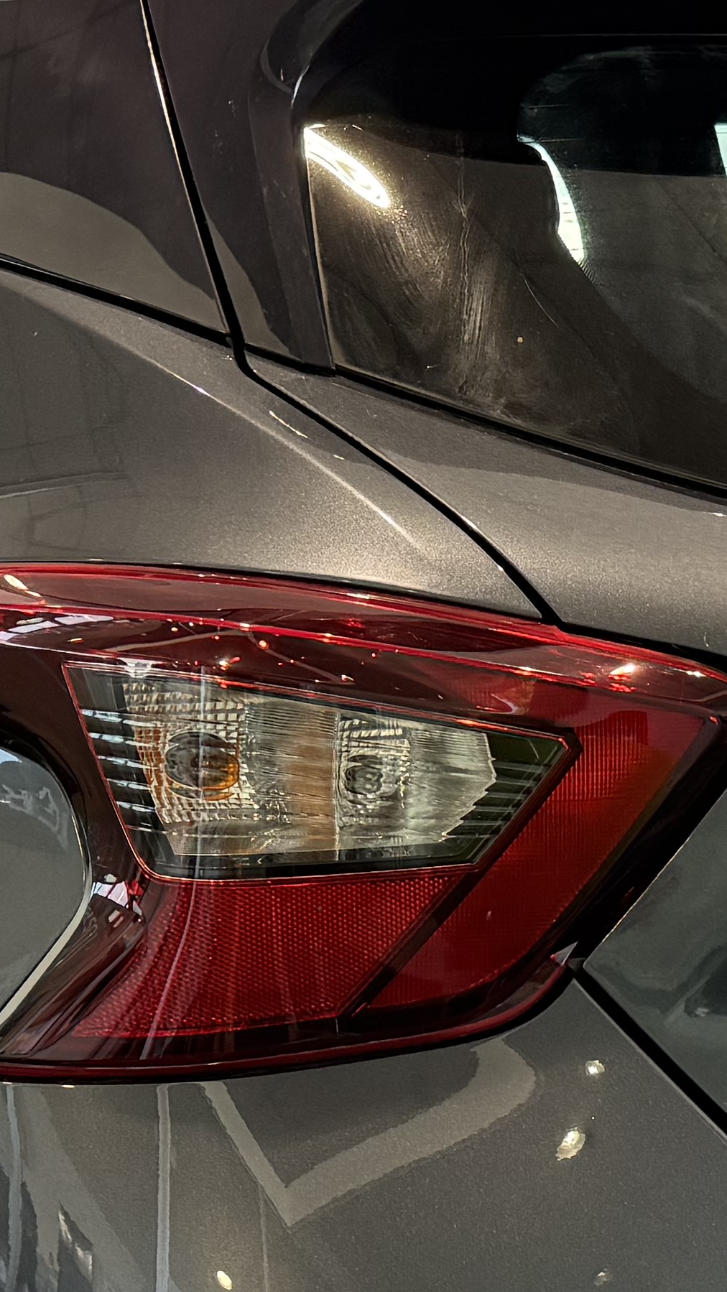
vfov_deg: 25.1
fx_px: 2844
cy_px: 1082
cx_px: 404
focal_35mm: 83
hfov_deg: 14.6
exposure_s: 1/100
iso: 320
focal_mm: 6.76
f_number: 1.78
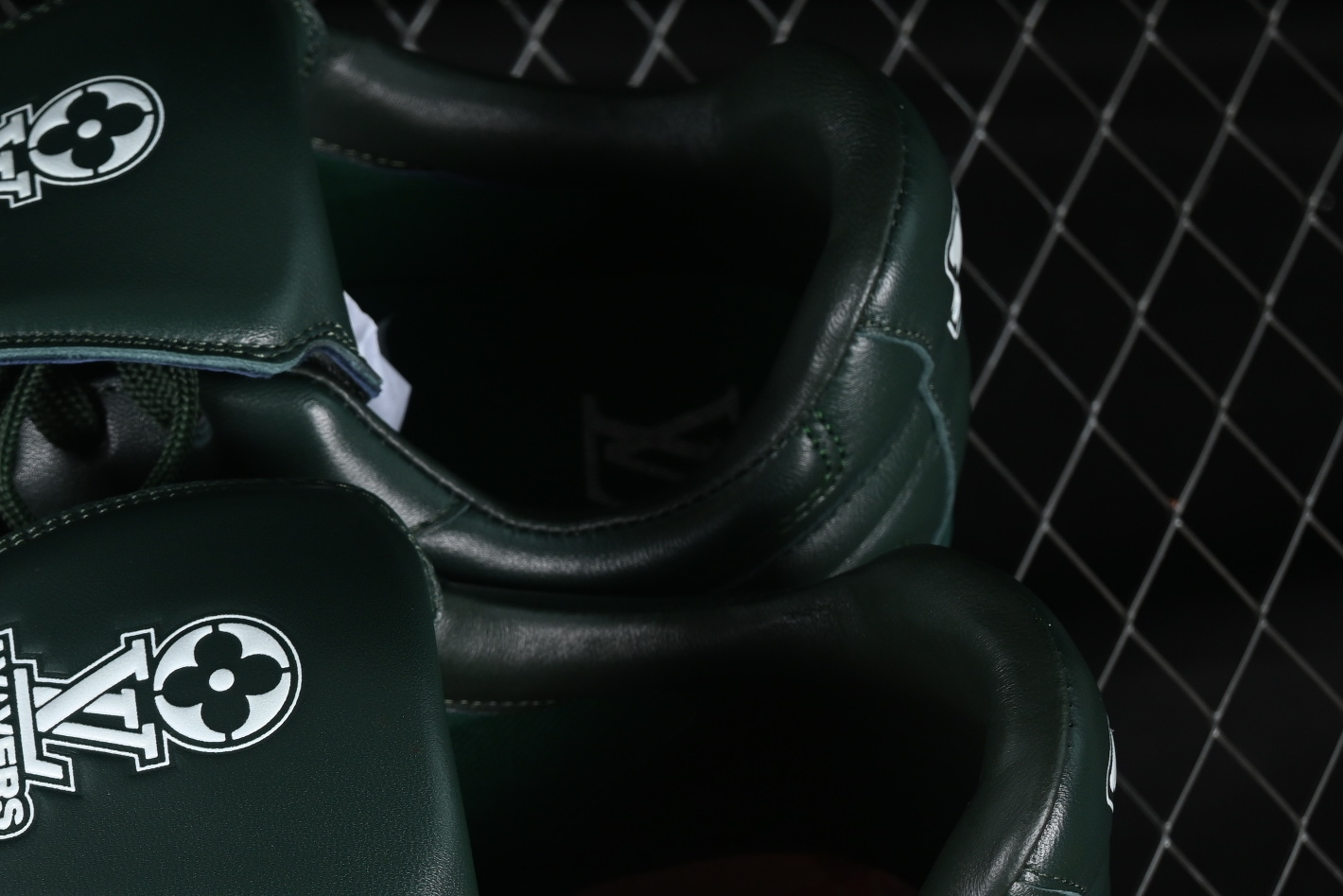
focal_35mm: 147
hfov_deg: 13.8
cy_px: 745
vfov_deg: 9.3
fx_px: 5484
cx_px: 61
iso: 160
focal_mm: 50
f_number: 6.3
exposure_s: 1/50
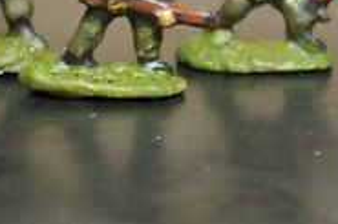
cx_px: 78
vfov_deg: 16.2
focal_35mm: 82
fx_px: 769
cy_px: -16
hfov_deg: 24.5
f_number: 2.8
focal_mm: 8
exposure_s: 1/30
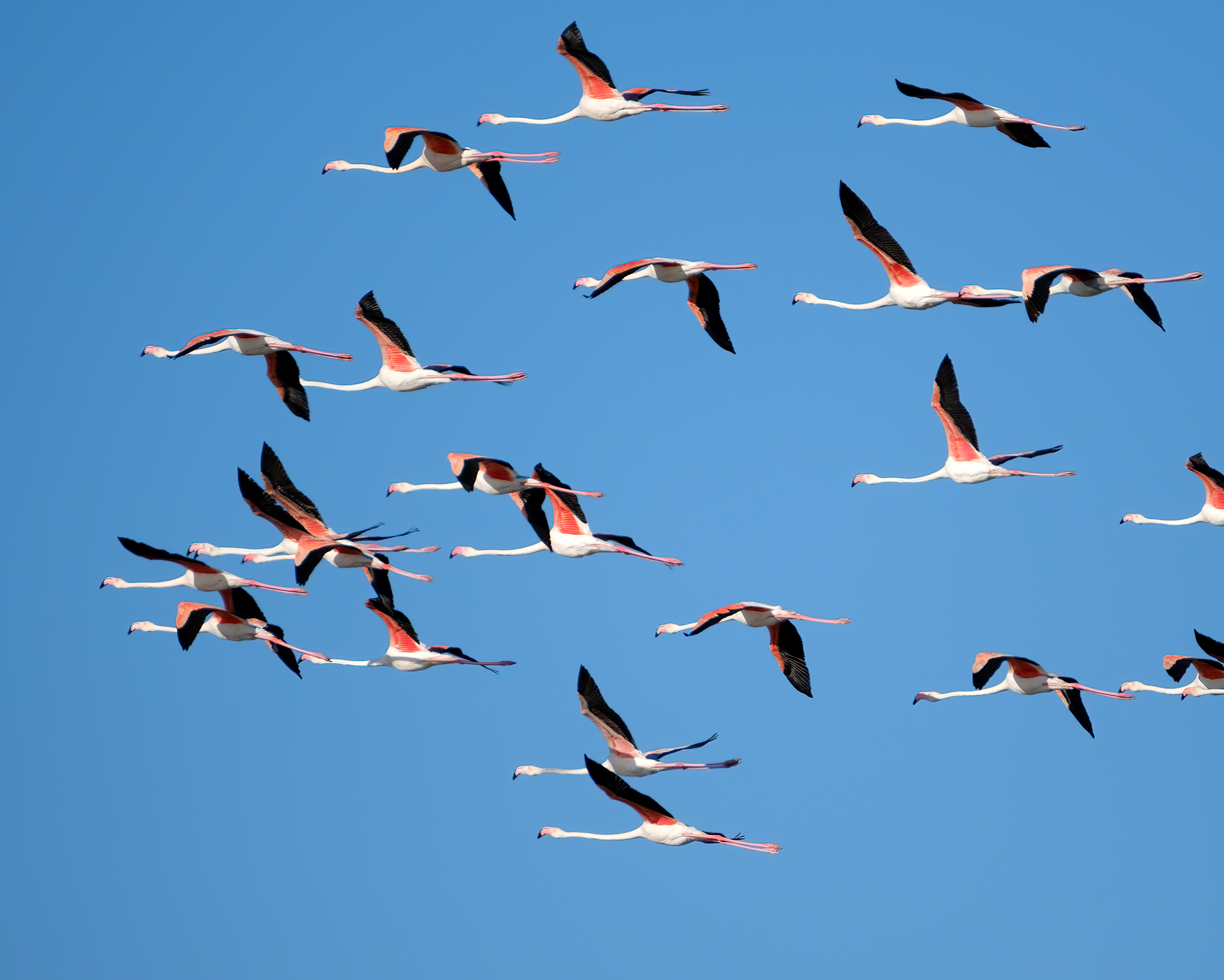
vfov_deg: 1.5
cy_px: 490
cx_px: 794
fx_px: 38442
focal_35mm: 1061
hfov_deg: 1.8
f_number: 8
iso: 400
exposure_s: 1/1800
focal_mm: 560
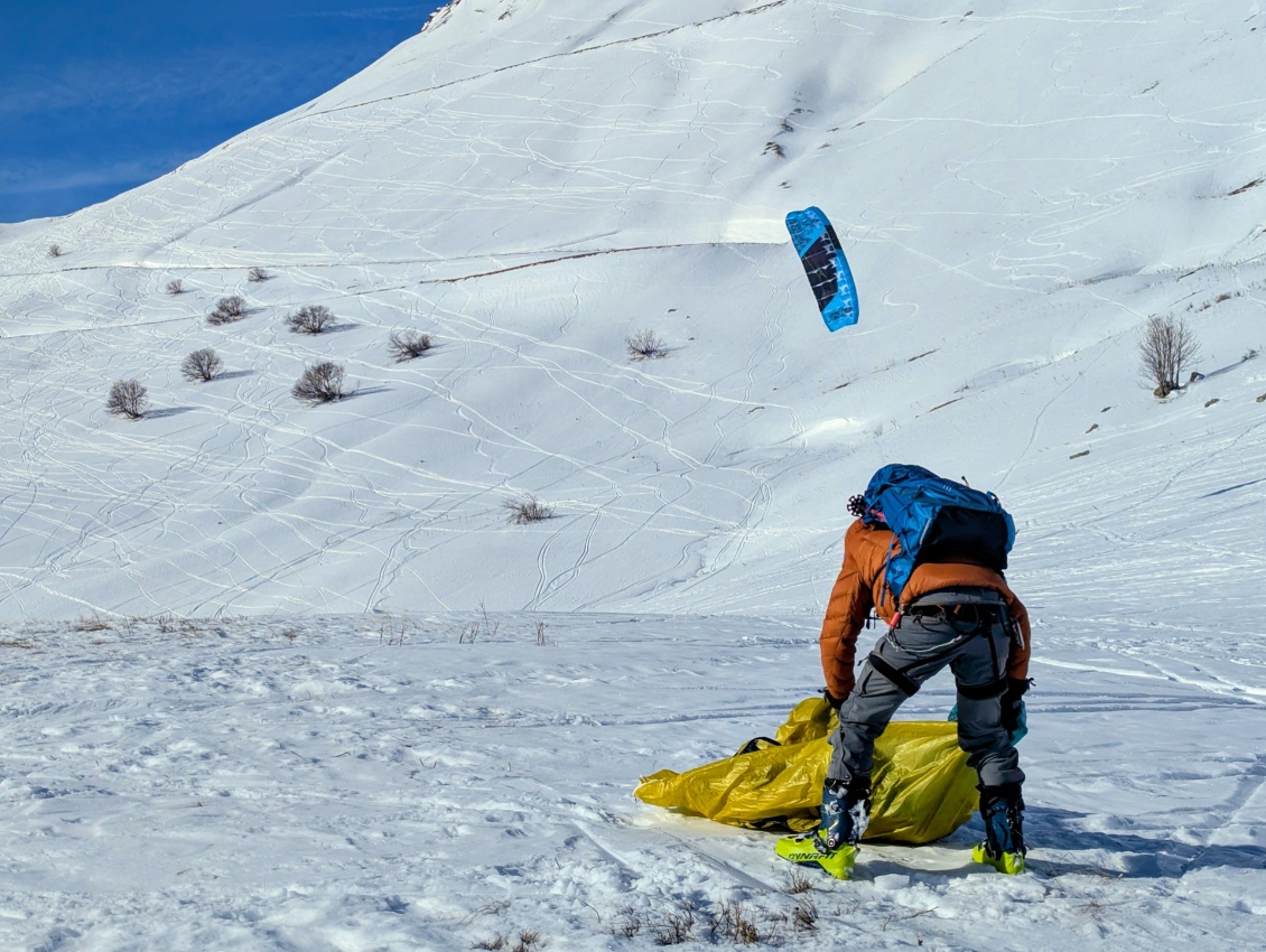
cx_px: 633
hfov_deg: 39.6
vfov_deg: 30.3
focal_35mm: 48
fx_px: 1757
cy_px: 476
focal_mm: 6.81
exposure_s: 1/8475
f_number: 1.85
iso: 74
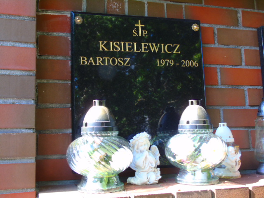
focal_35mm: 40
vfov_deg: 36.0
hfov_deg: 46.8
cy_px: 99
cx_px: 132
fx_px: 305
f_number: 3.9
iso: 80
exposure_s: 1/50
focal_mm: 7.1
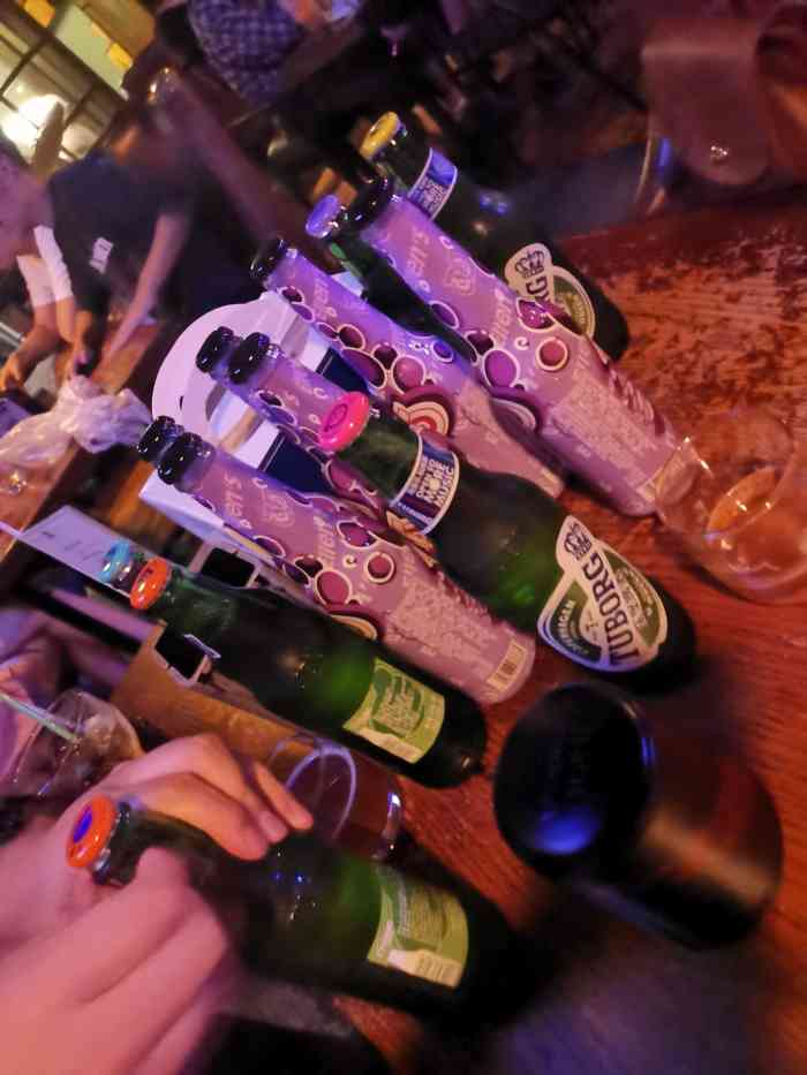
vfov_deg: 65.3
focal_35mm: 27
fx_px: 839
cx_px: 404
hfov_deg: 51.4
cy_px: 538
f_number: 1.8
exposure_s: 1/16.7
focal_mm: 4.75
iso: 3200
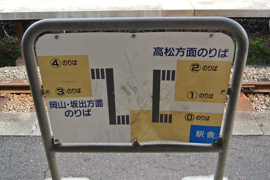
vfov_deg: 36.0
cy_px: 90
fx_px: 278
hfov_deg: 51.8
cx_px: 135
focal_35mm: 37
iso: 110
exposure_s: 1/60
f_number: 4
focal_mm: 14
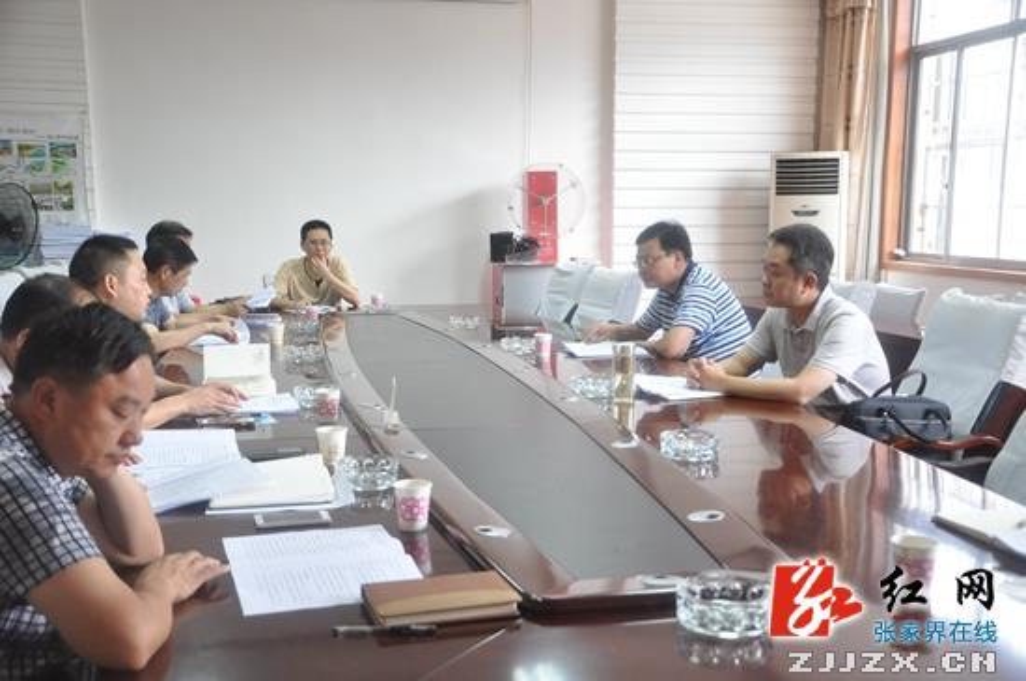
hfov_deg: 46.5
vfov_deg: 31.8
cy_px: 340
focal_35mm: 42
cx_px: 513
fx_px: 1195
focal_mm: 28
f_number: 4
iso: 1100
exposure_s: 1/30
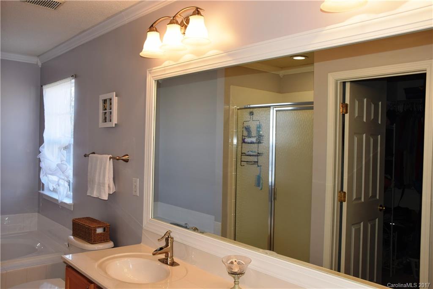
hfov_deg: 57.2
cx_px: 216
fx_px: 397
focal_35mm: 33
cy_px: 144
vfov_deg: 39.9
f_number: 5.6
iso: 320
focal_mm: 22
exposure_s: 1/125
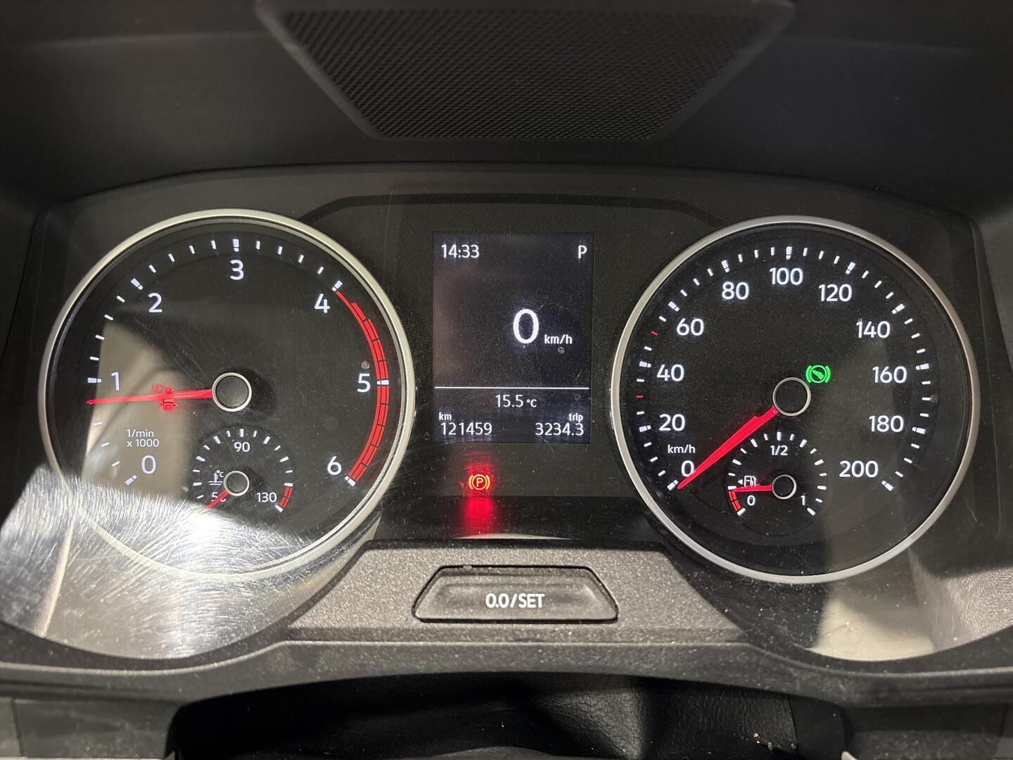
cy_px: 380
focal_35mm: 26
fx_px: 761
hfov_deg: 67.3
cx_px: 506
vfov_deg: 53.1
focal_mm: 5.96
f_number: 1.6
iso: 500
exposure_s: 1/35
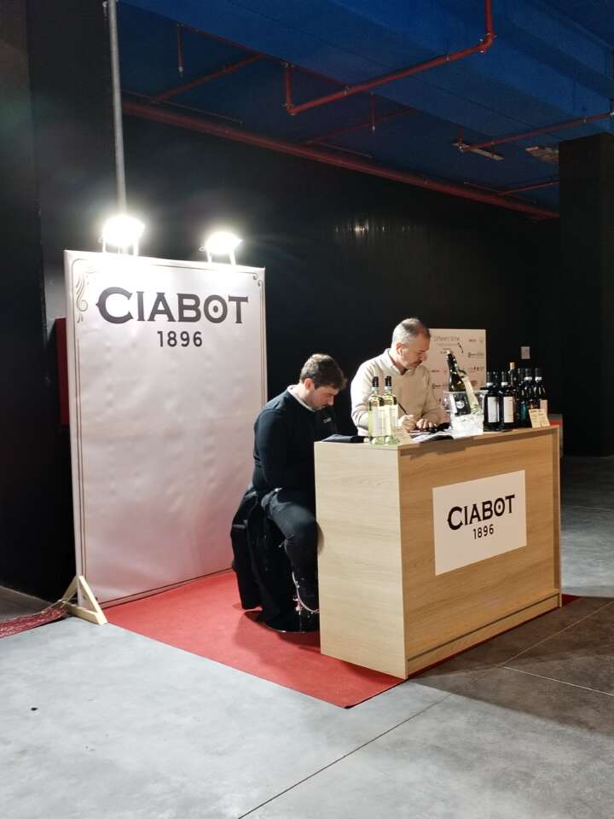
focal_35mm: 34
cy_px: 410
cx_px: 307
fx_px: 804
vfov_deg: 54.0
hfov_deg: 41.8
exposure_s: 1/33.3
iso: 433
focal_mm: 4.75
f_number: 1.8
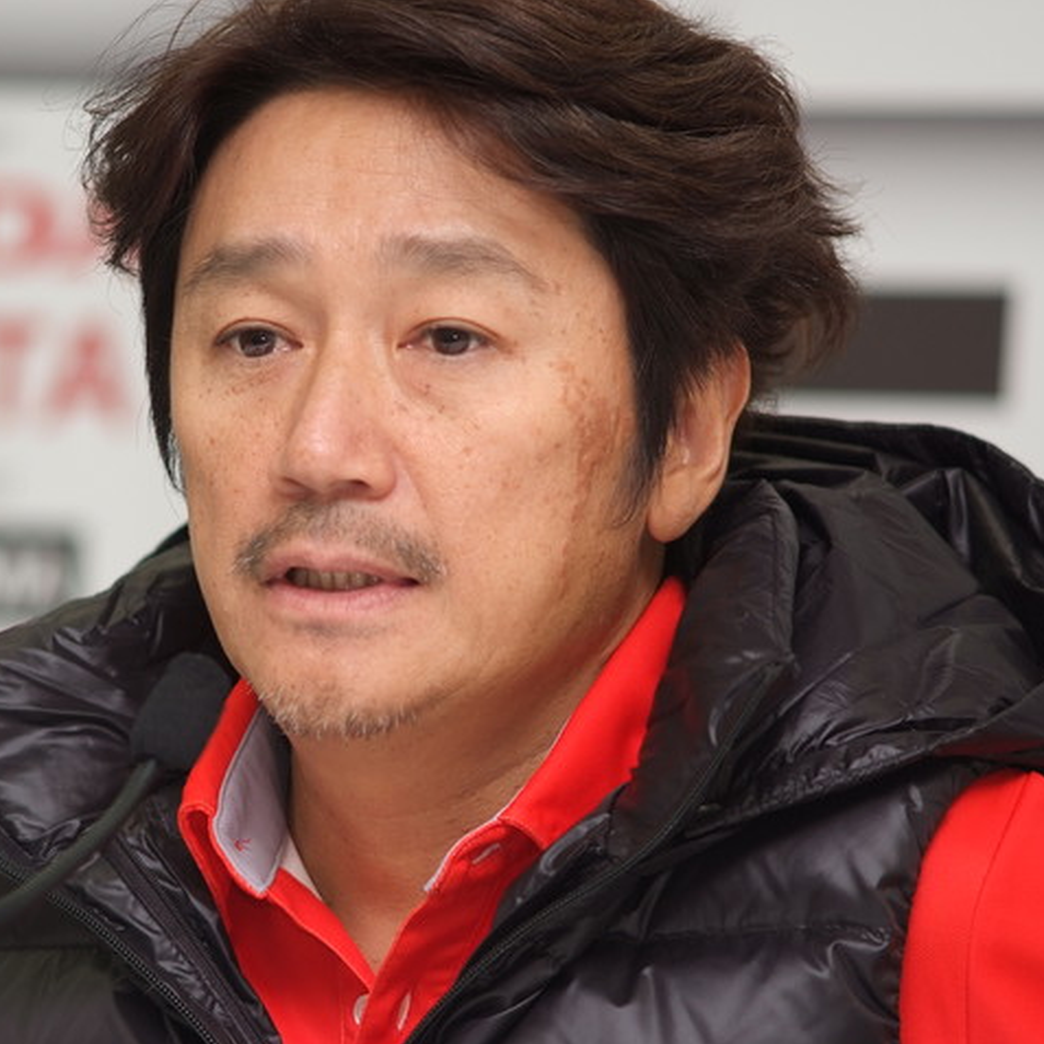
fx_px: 11806
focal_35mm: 346
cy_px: 523
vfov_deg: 5.1
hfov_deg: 5.1
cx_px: 339
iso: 400
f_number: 2.8
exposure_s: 1/250
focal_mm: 180
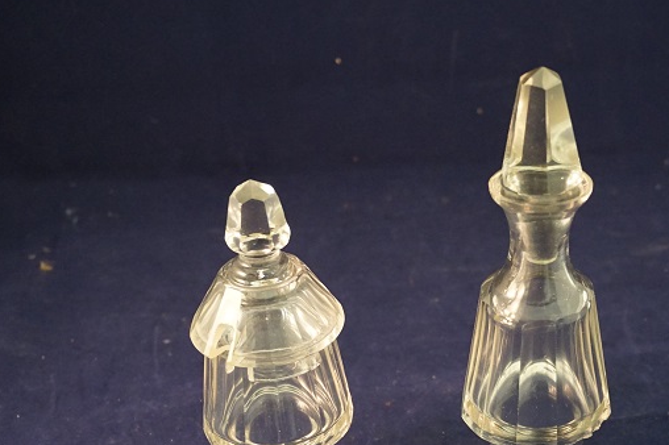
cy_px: 304
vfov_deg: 19.1
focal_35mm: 71
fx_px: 1319
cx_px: 468
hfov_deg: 28.2
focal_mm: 32
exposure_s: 1/20
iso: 3200
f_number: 5
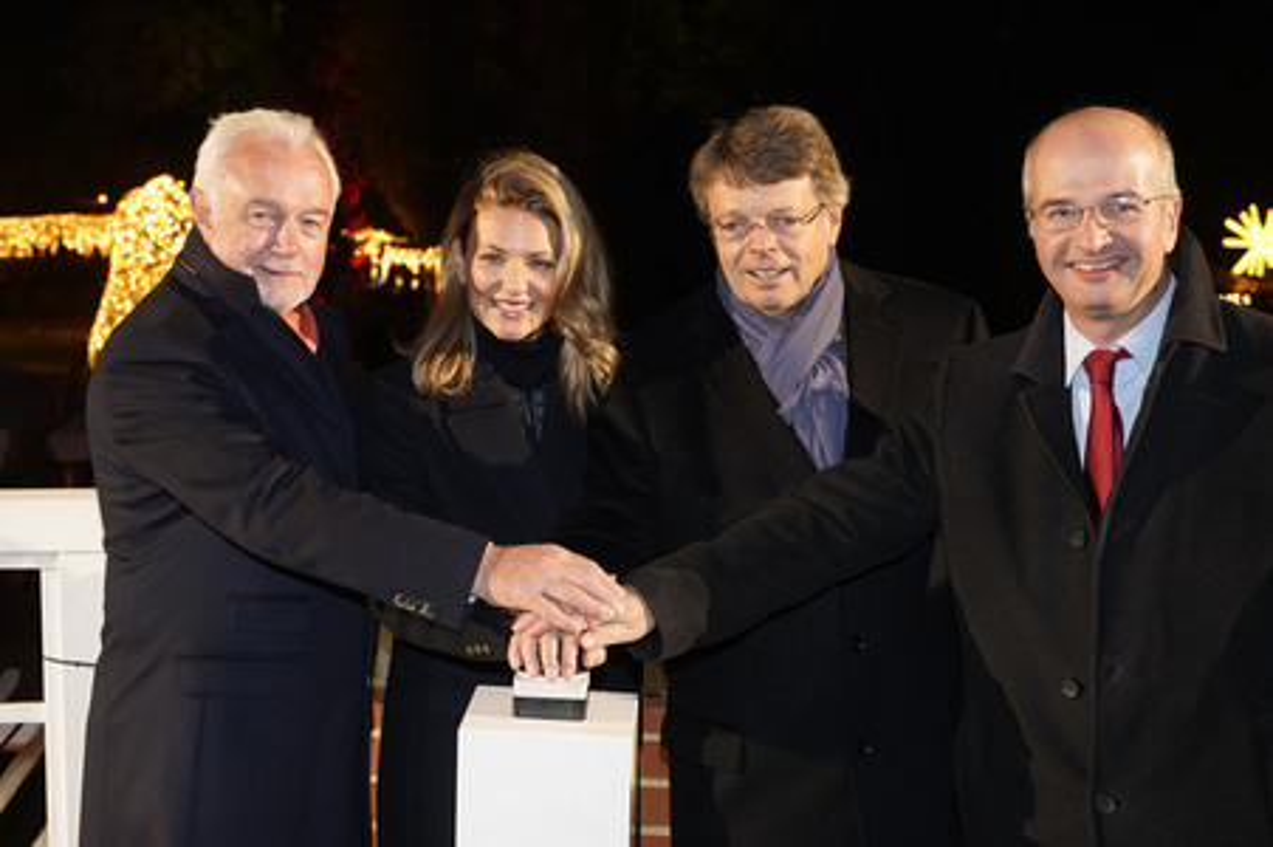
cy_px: 424
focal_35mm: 45
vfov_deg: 29.8
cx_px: 636
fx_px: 1590
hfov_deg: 43.6
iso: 1600
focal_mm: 45
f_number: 5
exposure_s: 1/40
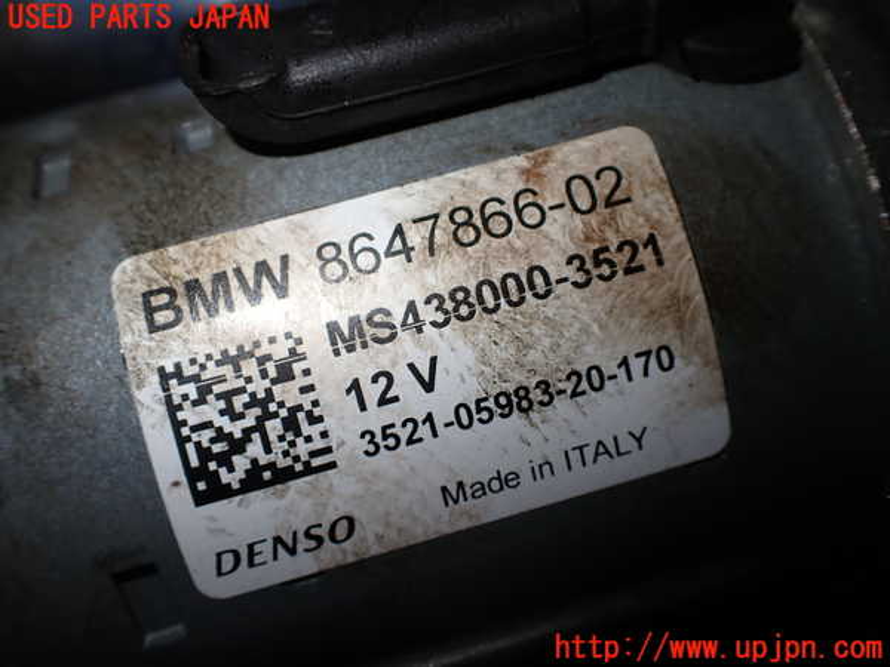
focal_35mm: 30
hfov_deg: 60.0
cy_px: 334
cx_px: 445
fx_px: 771
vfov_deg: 46.8
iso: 100
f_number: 2.3
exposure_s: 1/160
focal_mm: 5.4
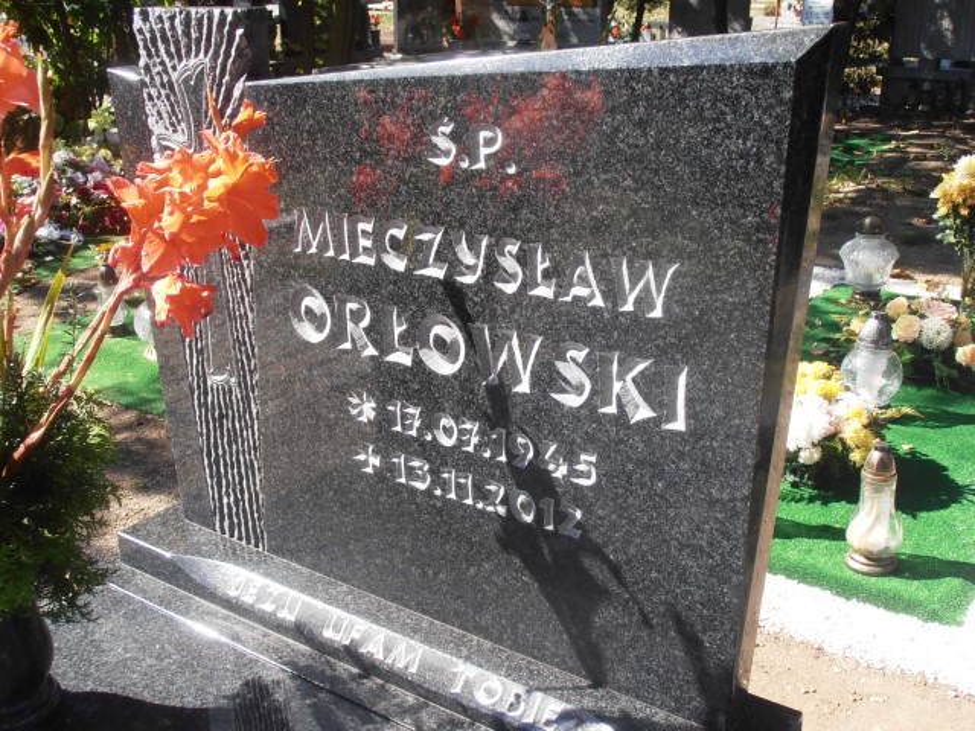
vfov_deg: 32.9
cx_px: 488
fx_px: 1239
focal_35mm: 44
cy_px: 366
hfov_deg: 42.9
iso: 80
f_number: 4.2
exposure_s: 1/250
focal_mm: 7.87
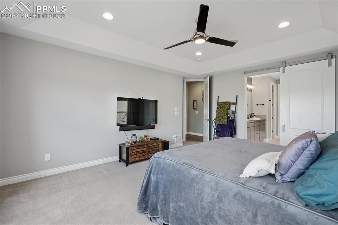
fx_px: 150
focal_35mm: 16
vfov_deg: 73.7
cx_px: 169
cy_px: 112
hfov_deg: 96.8
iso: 250
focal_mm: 16
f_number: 10
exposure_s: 1/8
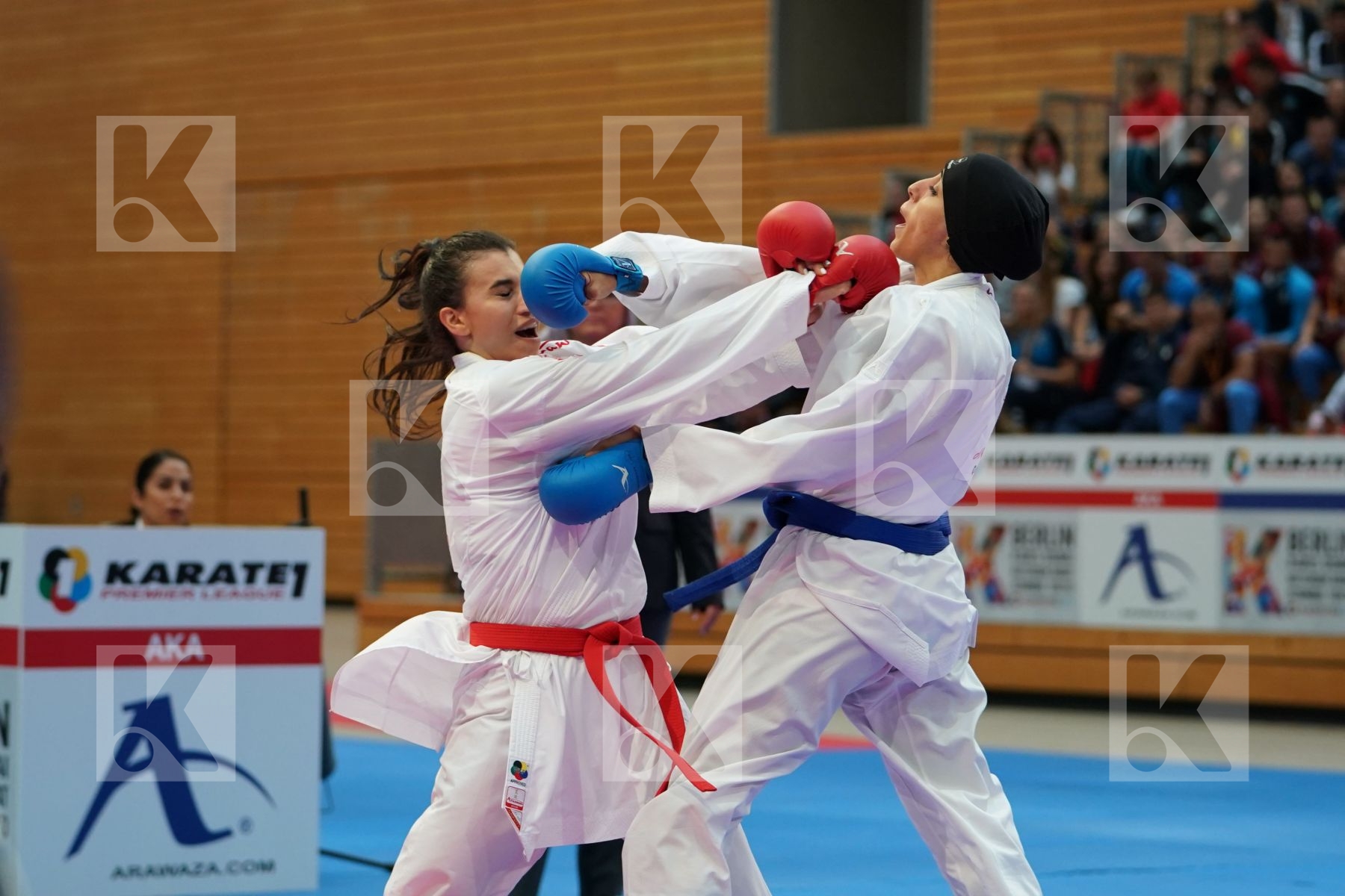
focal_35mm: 129
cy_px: 448
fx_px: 4819
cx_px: 672
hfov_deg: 15.9
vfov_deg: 10.6
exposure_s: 1/1000
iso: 1600
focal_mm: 86
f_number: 2.8
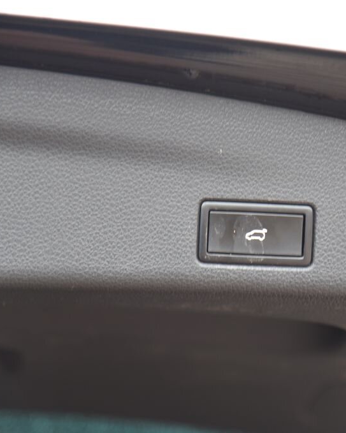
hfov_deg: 9.1
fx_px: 2177
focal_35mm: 170
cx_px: 247
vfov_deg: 11.4
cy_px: 216
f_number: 4
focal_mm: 120
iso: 500
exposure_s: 1/50
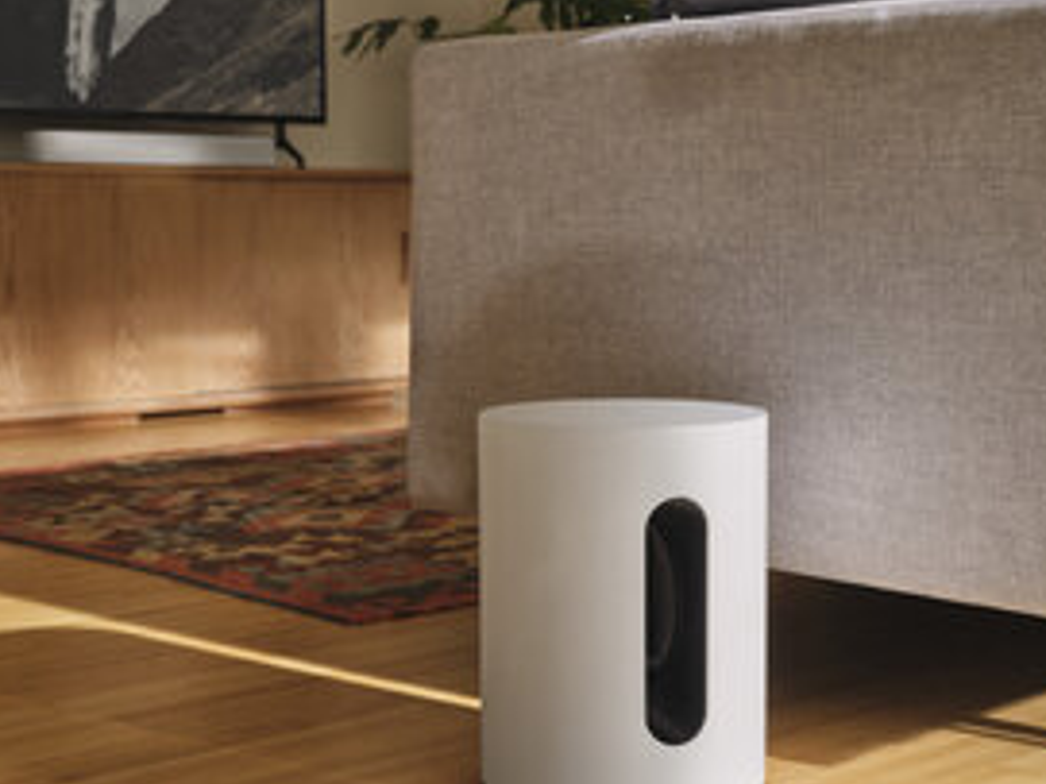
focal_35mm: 65
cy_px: 378
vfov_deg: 22.6
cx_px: 455
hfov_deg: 29.8
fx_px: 1963
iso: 800
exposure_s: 1/160
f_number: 8
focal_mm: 55.5
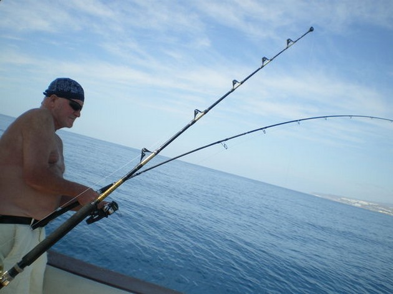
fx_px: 409
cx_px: 196
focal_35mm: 36
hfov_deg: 51.4
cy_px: 147
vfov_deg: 39.6
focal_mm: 6.3
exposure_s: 1/400
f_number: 4.6
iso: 50
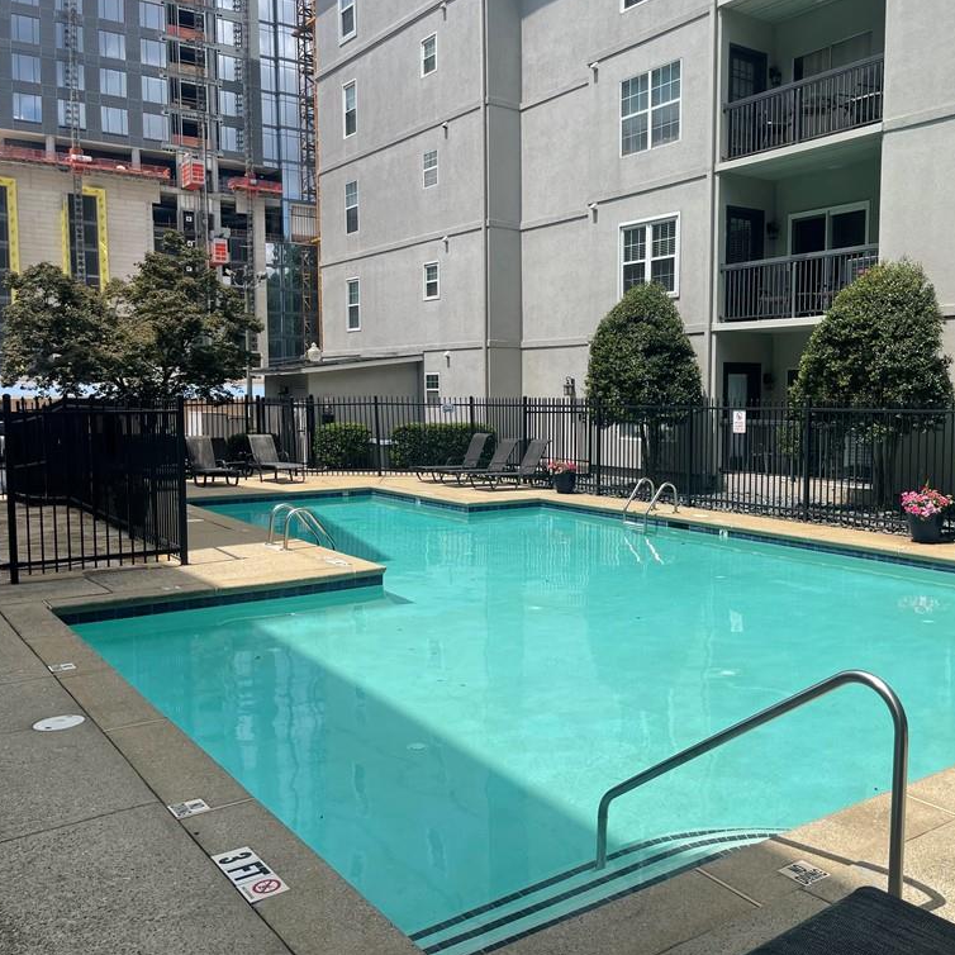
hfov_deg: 53.7
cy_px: 474
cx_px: 569
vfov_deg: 54.0
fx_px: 936
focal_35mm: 30
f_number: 1.6
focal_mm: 5.1
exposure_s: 1/4202
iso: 32
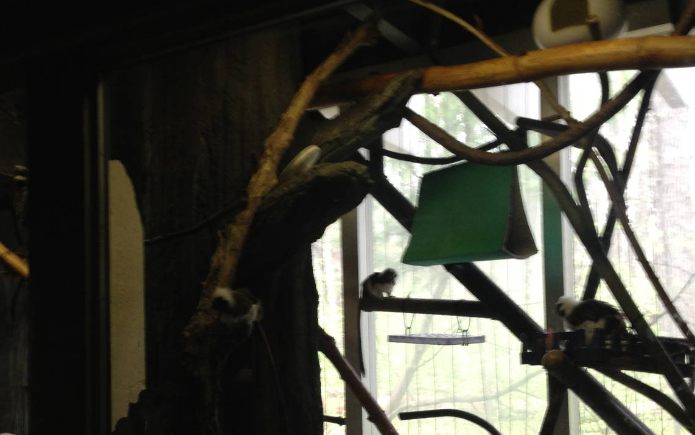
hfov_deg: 40.8
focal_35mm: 49
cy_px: 334
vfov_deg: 26.0
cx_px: 273
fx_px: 928
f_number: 2.4
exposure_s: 1/20
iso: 80
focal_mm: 4.13
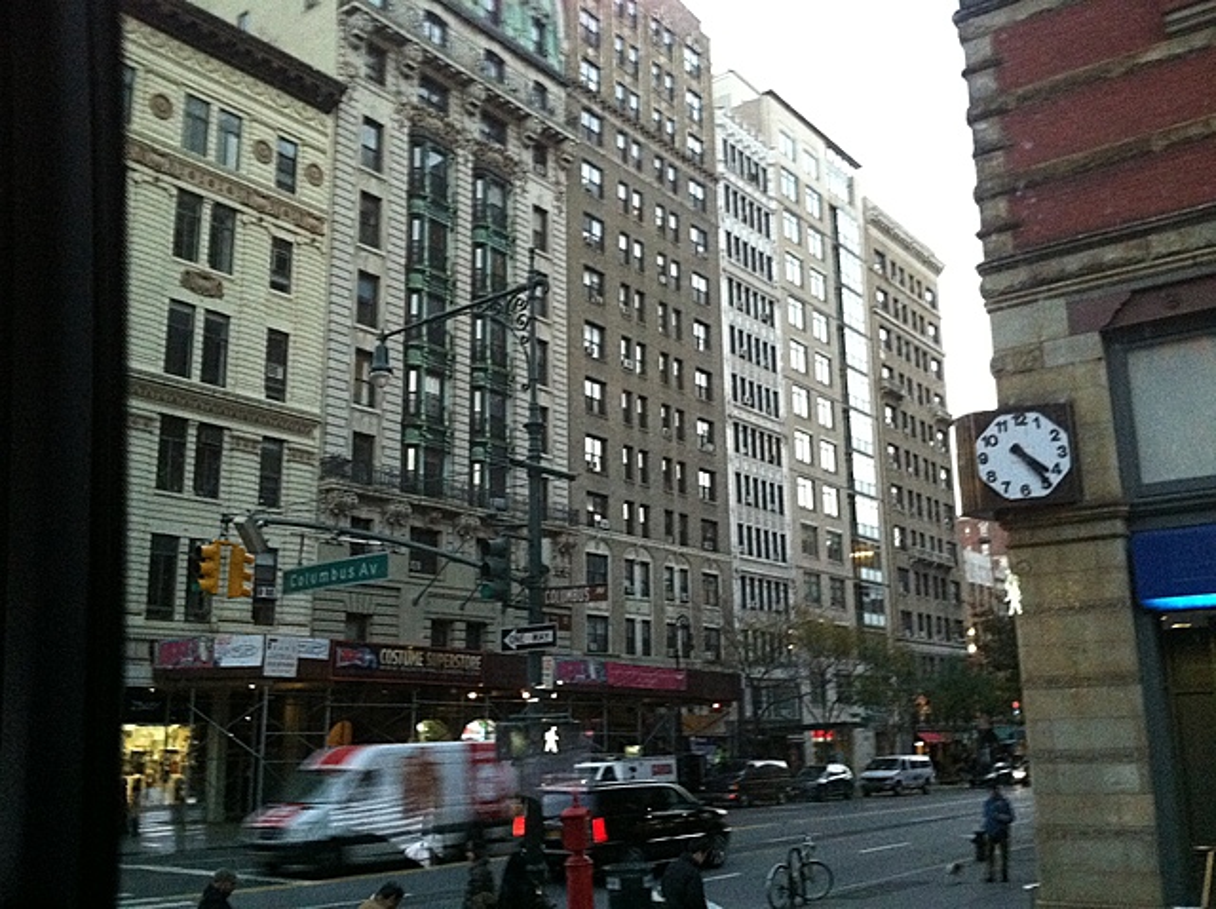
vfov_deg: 40.6
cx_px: 608
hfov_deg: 52.7
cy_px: 454
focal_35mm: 35
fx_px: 1228
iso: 640
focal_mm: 3.85
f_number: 2.8
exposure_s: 1/15
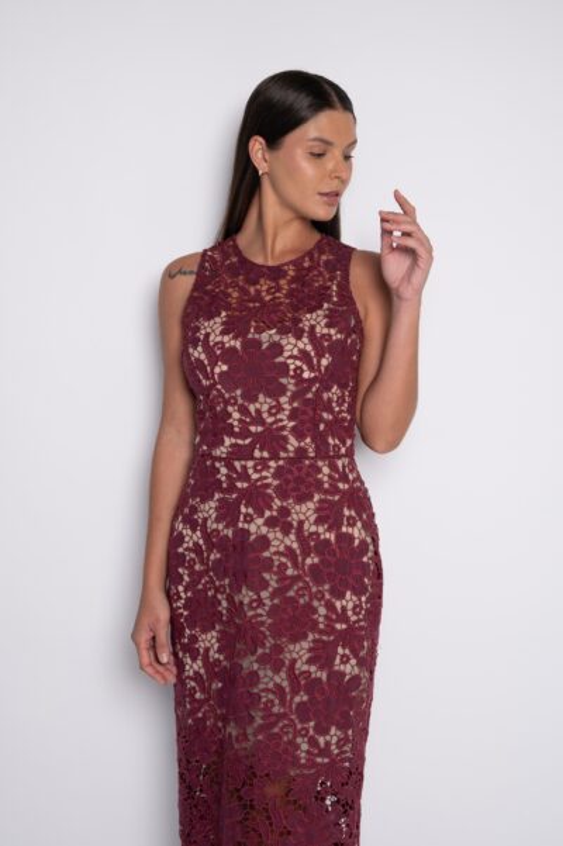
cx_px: 282
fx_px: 1057
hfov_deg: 29.8
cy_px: 423
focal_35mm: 45
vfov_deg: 43.6
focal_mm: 45
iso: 200
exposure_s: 1/160
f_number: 5.6
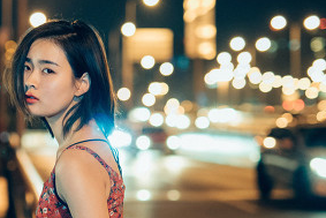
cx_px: 108
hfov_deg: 18.0
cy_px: 133
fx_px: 1024
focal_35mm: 113
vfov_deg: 12.1
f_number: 1.6
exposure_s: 1/100
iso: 2500
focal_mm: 50
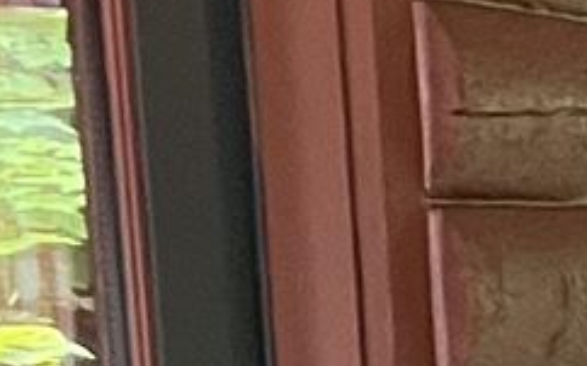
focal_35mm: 262
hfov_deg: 7.2
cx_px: 1725
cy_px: 1050
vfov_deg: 4.8
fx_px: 4189
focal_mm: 5.1
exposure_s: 1/60
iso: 200
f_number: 1.6
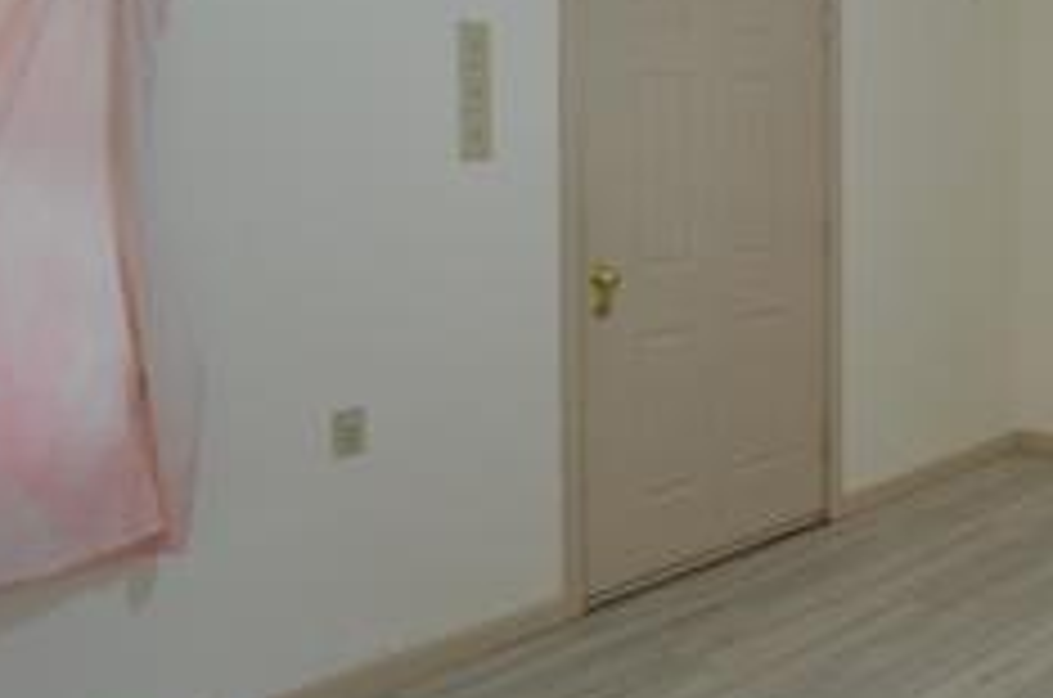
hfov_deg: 33.7
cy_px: 128
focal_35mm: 41
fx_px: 1197
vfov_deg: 31.6
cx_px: 1382
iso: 450
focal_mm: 10
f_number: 4
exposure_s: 1/60
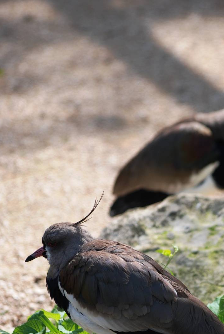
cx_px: 156
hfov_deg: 4.1
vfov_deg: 6.1
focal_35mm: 339
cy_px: 246
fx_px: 3155
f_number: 4.5
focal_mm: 150
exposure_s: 1/500
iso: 200
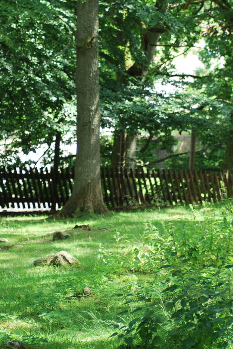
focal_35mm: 209
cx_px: 162
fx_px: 2028
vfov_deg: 9.8
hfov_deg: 6.6
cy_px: 153
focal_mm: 70
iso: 200
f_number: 4
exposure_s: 1/200
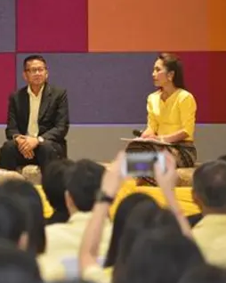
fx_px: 2603
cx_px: -112
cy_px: 73
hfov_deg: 4.9
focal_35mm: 311
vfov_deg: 6.2
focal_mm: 135
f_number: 4.5
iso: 2000
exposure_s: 1/125
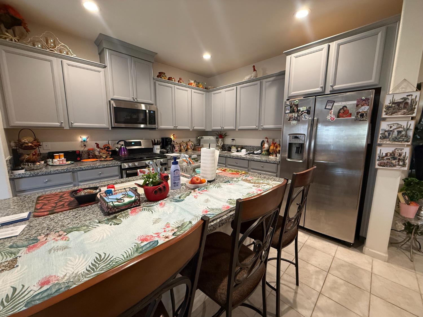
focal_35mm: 14
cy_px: 158
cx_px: 212
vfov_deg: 85.7
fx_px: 171
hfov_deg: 102.1
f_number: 2.2
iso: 400
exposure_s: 1/60
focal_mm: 2.22
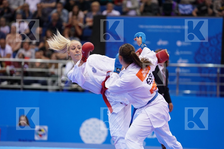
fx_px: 1244
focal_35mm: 200
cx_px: 112
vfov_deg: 6.9
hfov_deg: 10.3
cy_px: 74
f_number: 2.8
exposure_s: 1/1000
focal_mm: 200
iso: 1600
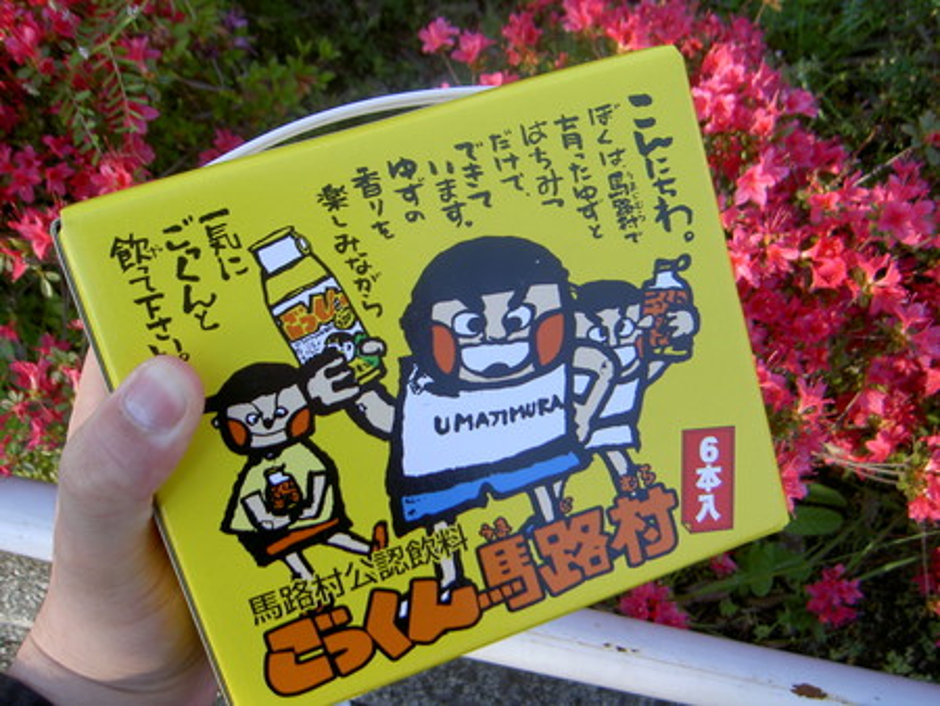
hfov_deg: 53.9
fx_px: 924
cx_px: 470
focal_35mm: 34
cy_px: 353
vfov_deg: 41.8
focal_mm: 5.6
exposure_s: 1/200
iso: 50
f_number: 2.8
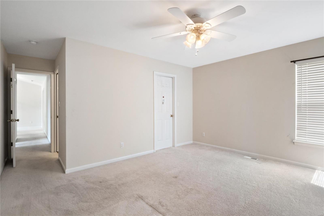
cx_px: 162
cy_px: 108
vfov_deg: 73.7
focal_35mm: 16
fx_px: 144
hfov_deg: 96.7
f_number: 8
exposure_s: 1/80
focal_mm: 8
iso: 400
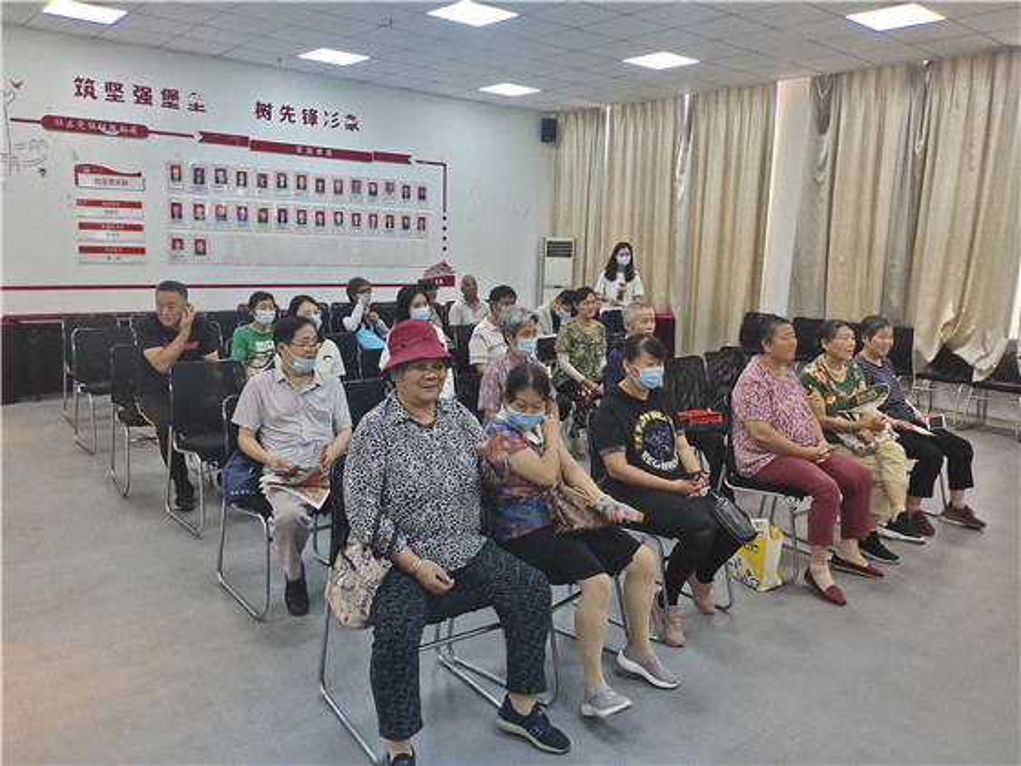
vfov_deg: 51.4
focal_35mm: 27
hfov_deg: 65.3
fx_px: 796
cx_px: 510
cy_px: 383
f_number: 1.78
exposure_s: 1/100
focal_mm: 4.05
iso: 431
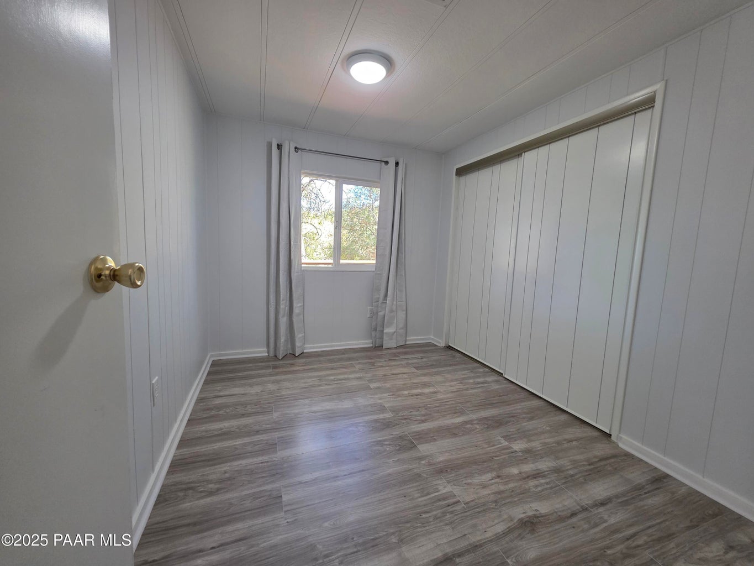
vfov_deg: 89.9
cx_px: 377
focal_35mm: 13
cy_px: 283
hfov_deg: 106.2
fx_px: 283
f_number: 1.9
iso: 160
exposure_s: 1/120
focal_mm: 2.2
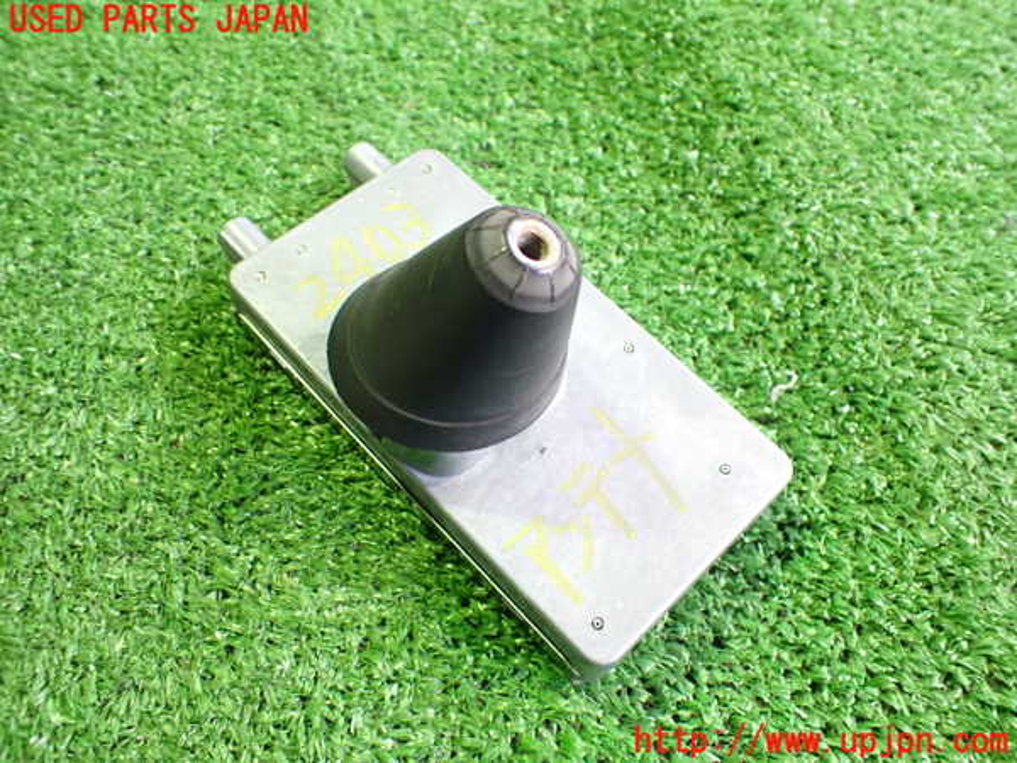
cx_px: 508
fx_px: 881
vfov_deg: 46.8
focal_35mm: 30
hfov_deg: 60.0
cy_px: 382
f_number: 2.3
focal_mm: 5.4
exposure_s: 1/40
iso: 800
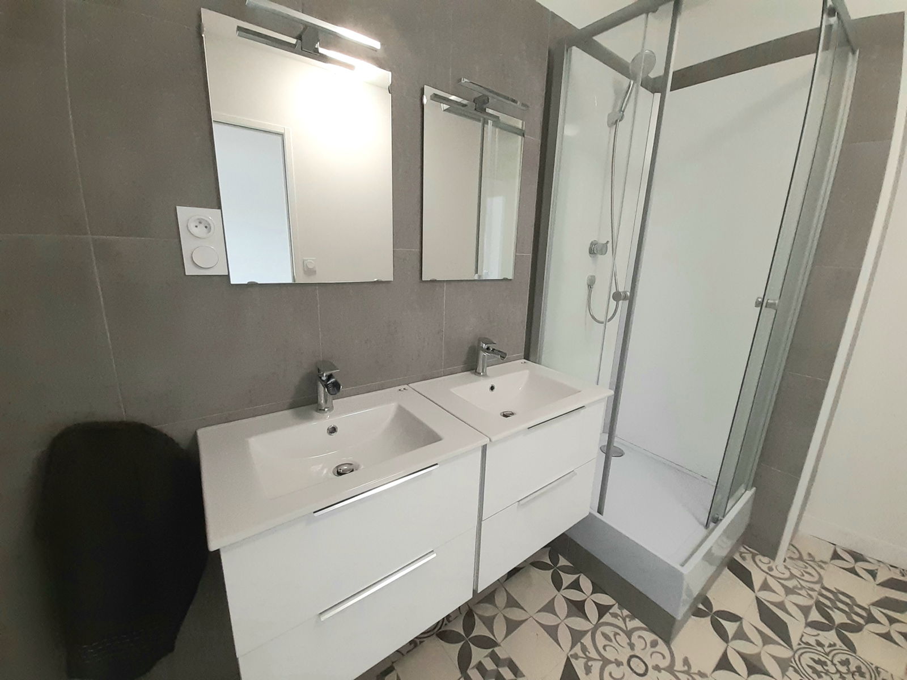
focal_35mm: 13
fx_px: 341
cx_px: 454
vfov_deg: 89.9
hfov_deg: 106.2
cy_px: 340
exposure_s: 1/40
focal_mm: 1.13
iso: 160
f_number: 2.2
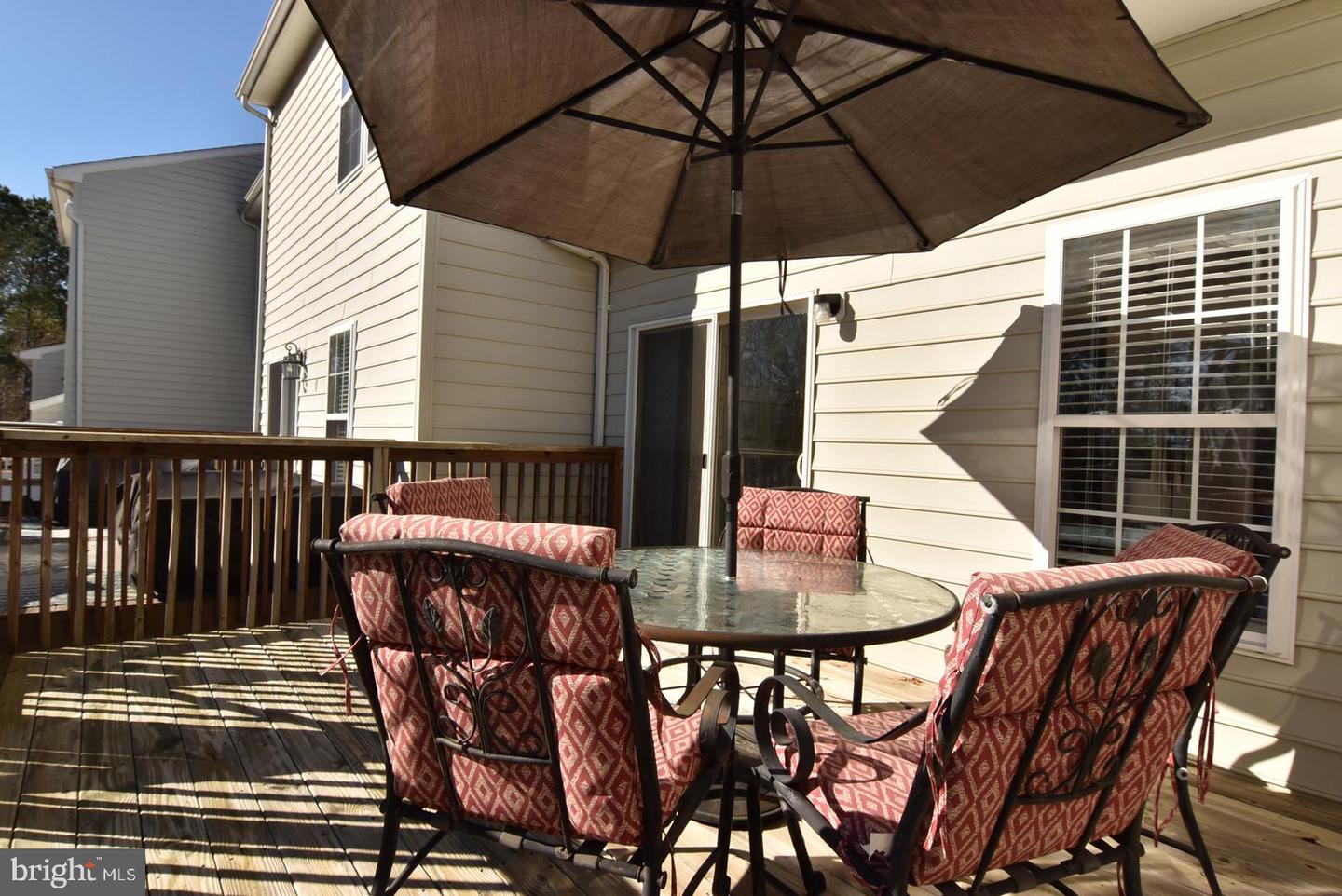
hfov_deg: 90.0
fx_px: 671
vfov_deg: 67.5
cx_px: 671
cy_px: 448
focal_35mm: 18
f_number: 13
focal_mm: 12
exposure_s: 1/640
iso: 400
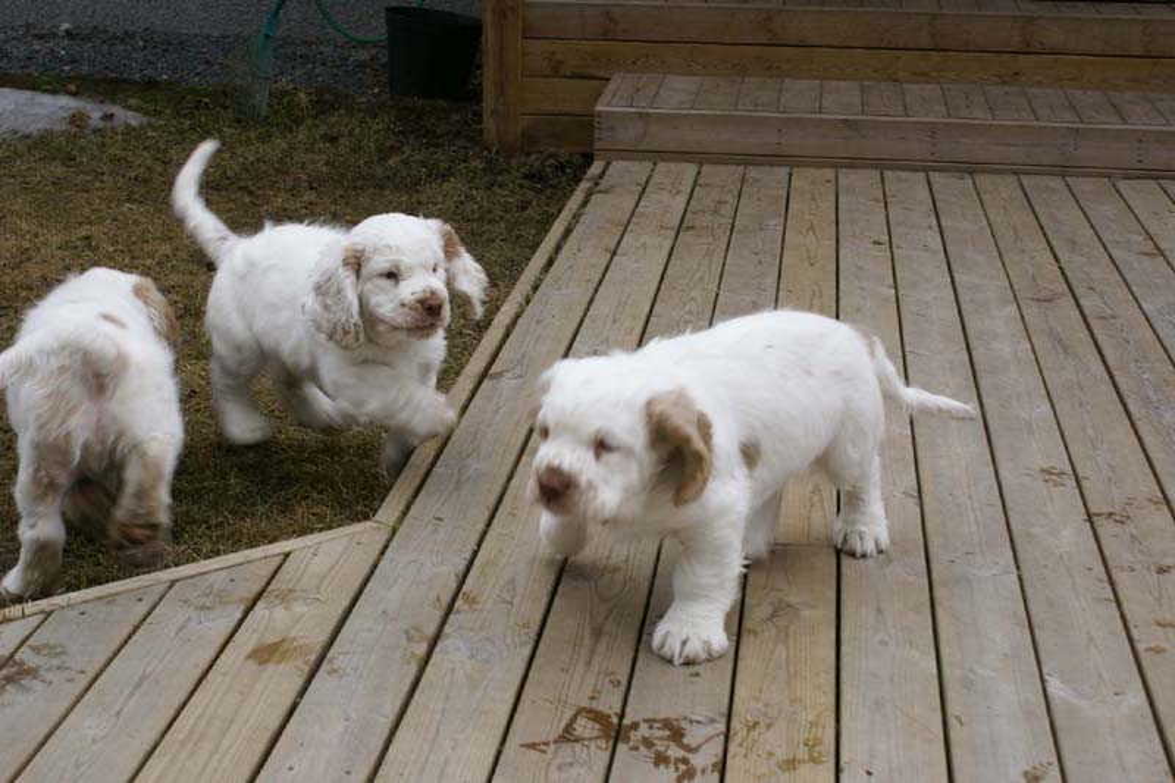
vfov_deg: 22.6
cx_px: 588
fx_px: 1958
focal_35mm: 60
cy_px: 392
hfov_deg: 33.4
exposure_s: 1/100
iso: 100
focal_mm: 40
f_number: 6.3
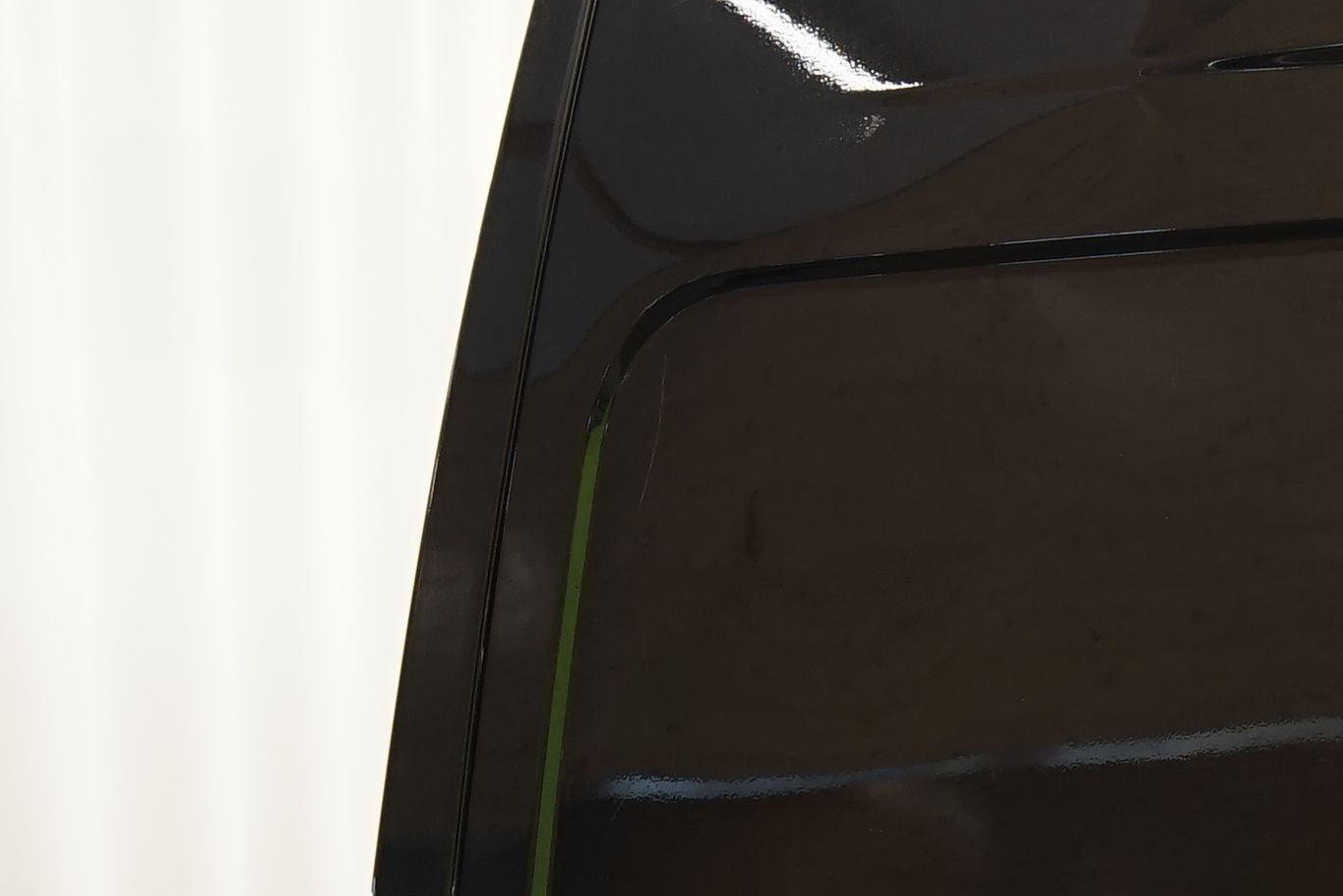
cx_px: 2400
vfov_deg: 6.4
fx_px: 7871
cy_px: 1427
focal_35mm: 211
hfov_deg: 9.3
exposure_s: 1/10
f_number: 6.3
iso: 500
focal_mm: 48
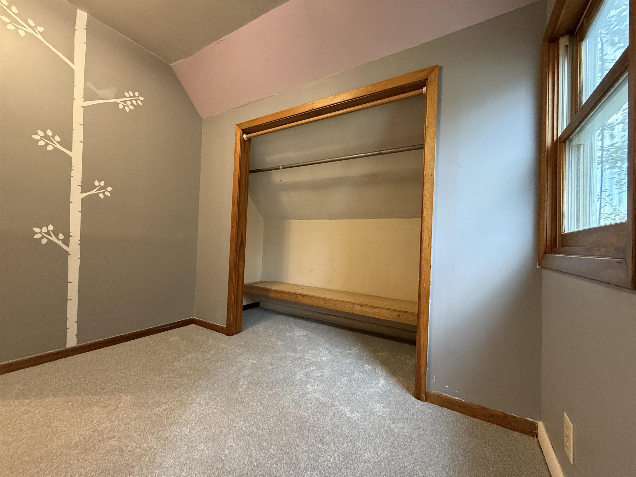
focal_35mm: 14
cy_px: 238
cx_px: 318
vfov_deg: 85.7
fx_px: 257
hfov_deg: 102.1
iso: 500
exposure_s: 1/60
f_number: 2.2
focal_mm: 2.22
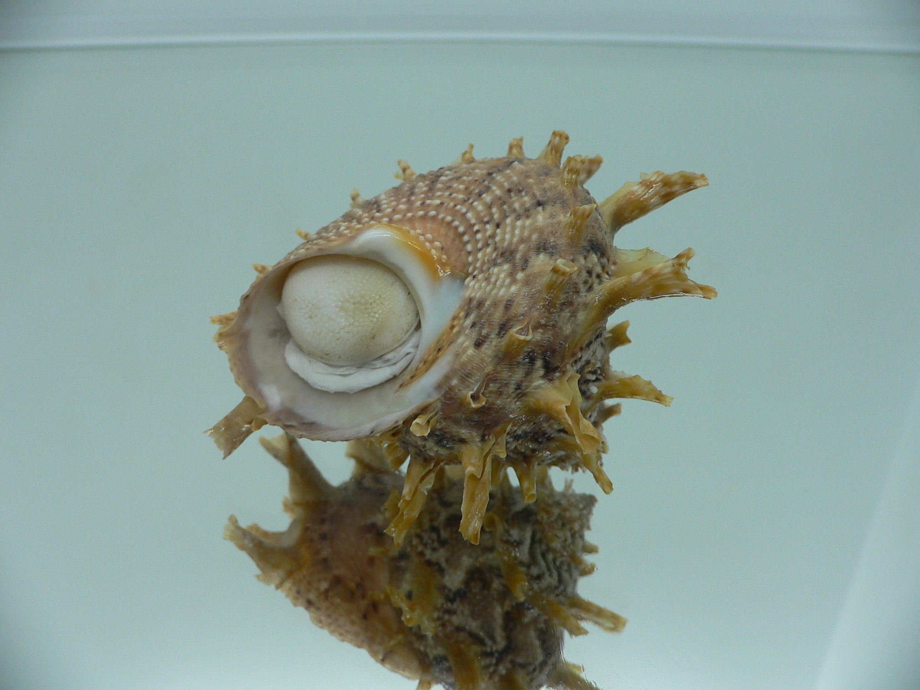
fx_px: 930
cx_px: 460
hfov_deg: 52.6
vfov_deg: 40.7
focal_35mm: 35
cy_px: 345
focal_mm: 4.6
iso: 80
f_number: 2.8
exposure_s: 1/60
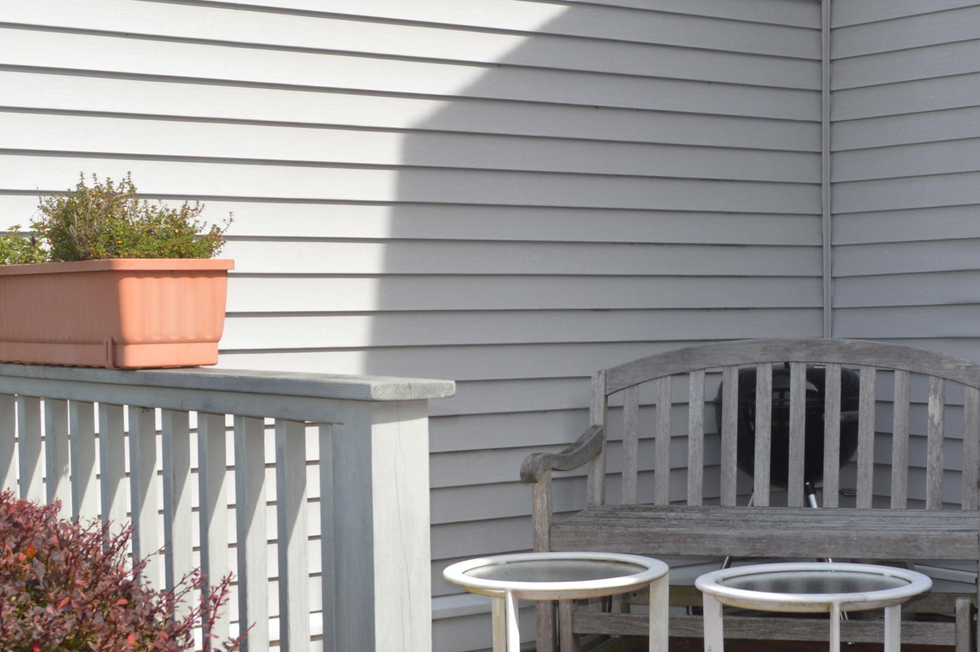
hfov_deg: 29.2
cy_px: 328
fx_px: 1849
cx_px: 748
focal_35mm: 68
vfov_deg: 20.0
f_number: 8
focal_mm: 22
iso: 100
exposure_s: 1/200
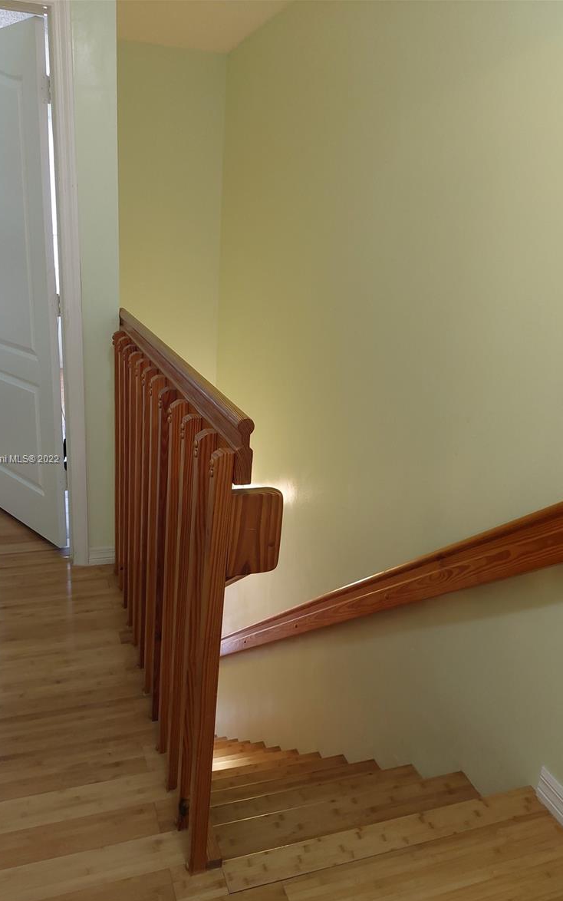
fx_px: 638
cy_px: 460
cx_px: 264
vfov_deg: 70.4
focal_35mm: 26
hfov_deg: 47.6
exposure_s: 1/60
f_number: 1.8
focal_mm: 5.23
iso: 400
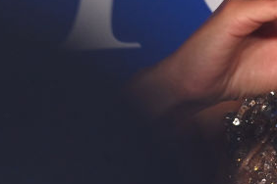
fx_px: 8394
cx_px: 404
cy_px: -47
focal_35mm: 1091
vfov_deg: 1.3
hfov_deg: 1.9
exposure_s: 1/160
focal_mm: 300
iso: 2500
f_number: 5.6
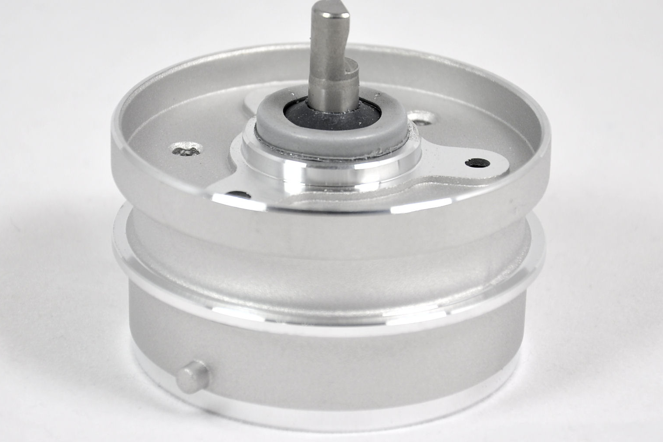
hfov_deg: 12.4
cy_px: 214
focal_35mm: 166
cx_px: 332
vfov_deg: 8.3
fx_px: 3048
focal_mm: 105
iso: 200
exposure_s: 1/125
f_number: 5.6
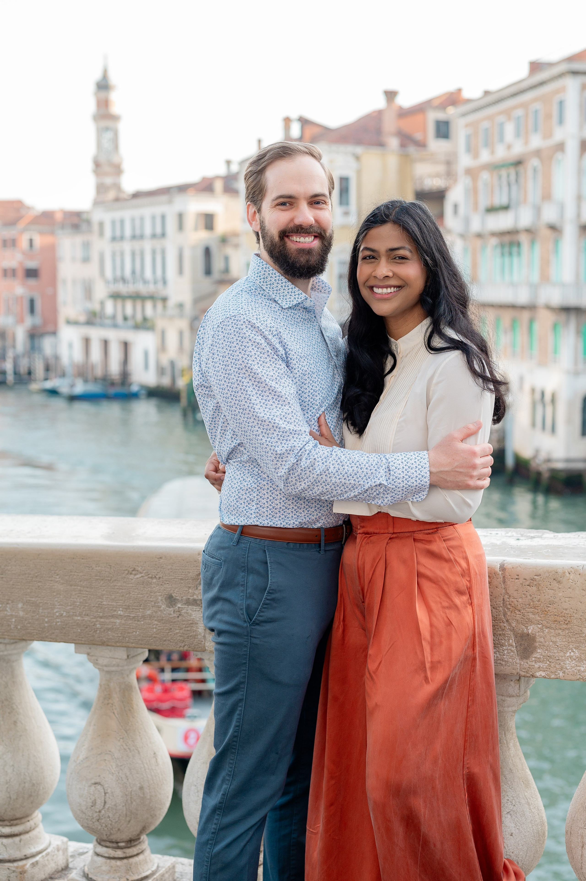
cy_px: 440
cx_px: 293
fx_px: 1222
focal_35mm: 50
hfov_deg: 27.0
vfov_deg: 39.6
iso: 250
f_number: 3.5
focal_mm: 50
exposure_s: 1/400
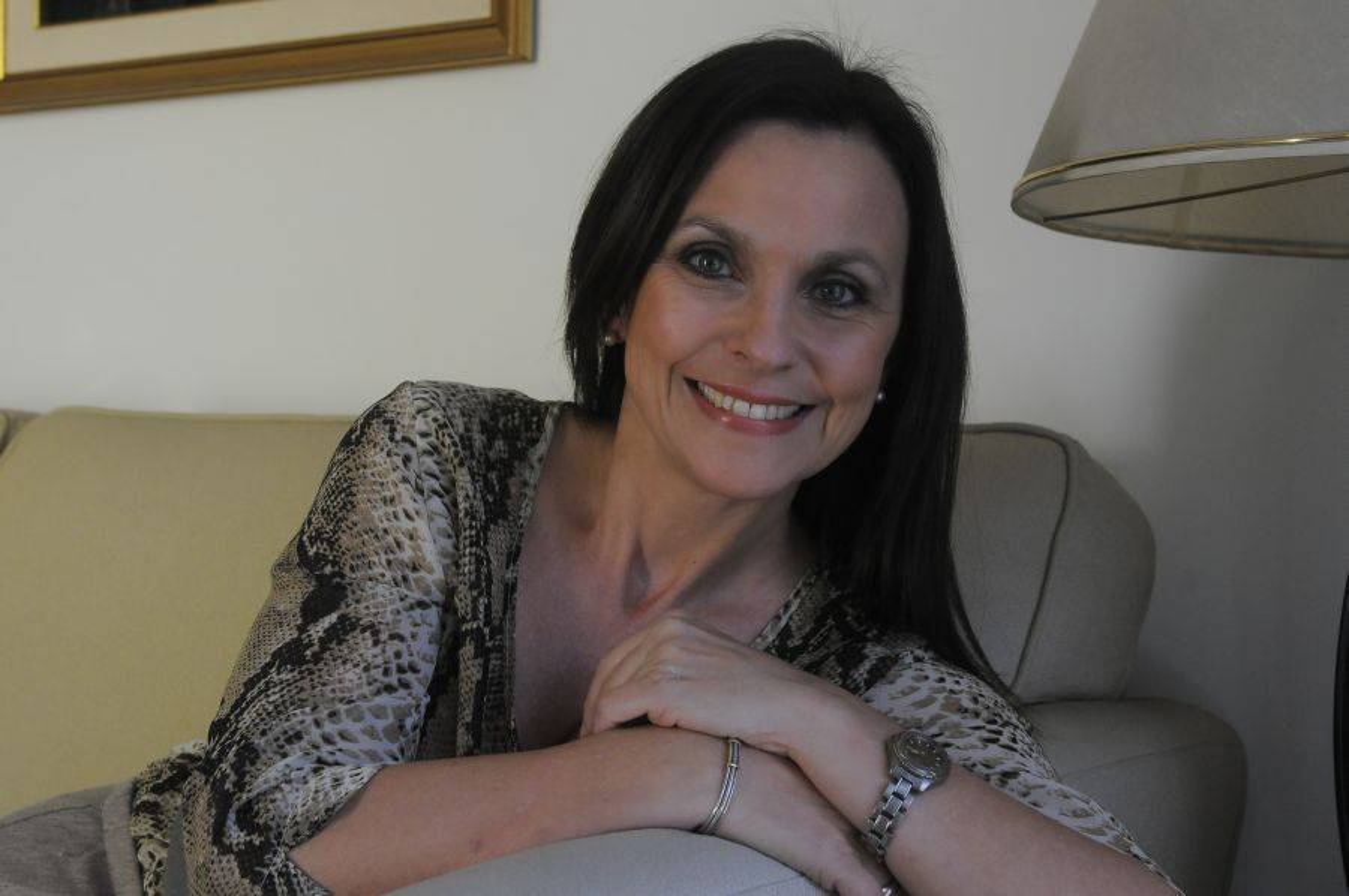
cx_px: 674
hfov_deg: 38.9
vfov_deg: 26.4
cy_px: 448
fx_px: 1909
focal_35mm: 51
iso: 1000
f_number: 7.1
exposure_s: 1/80
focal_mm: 34
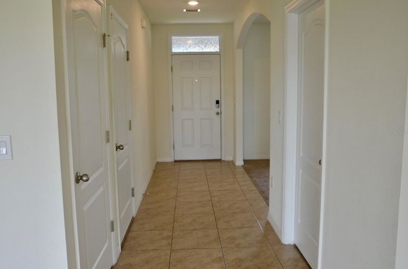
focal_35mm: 33
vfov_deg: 40.3
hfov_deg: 58.1
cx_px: 205
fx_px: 367
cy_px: 132
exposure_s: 1/100
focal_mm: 21
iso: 400
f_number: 5
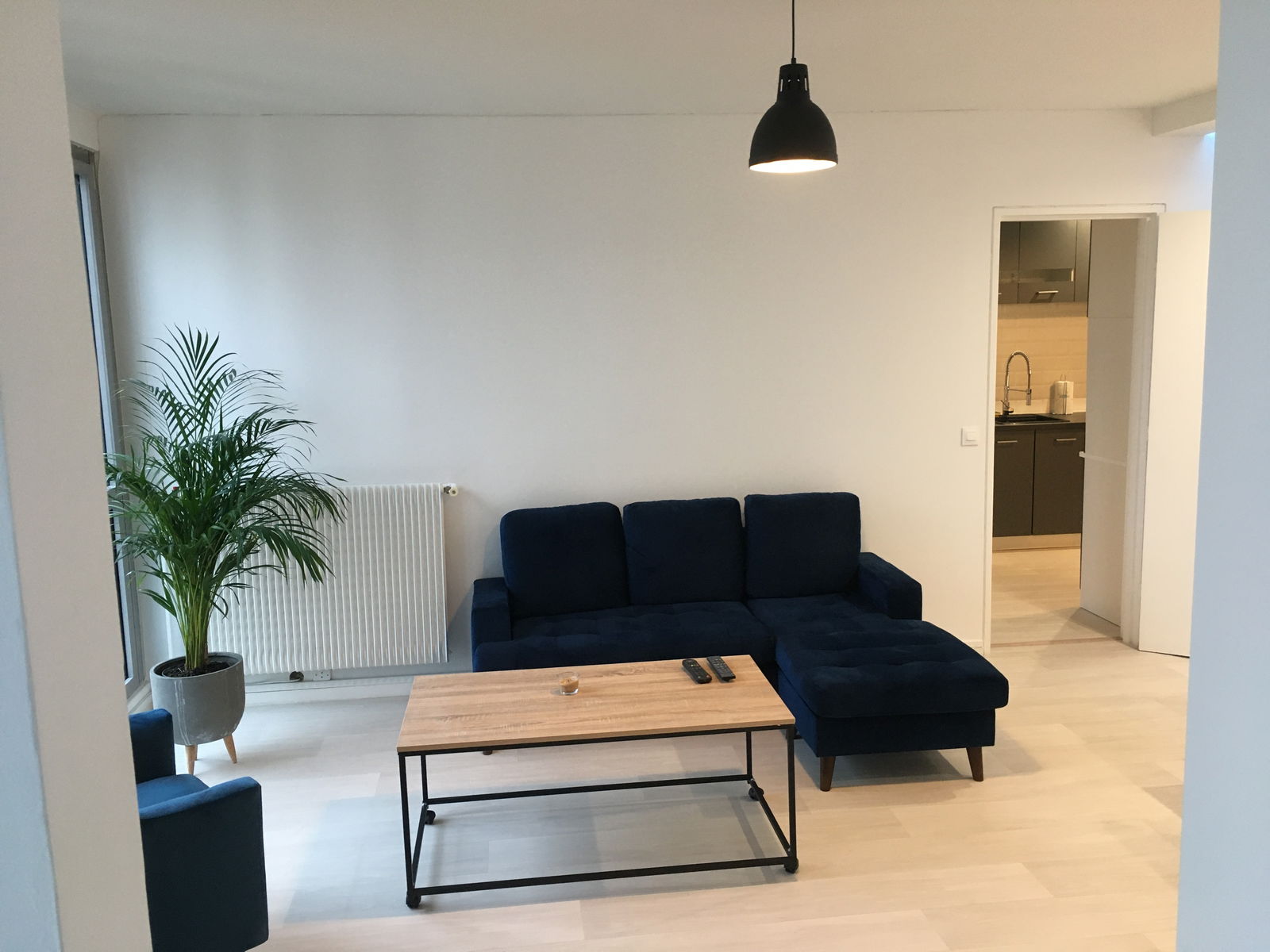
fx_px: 1064
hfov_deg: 61.7
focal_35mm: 29
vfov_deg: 48.2
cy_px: 476
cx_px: 635
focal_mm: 4.15
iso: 125
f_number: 2.2
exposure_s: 1/33
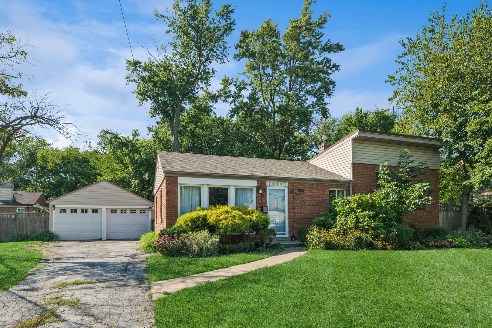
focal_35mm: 19
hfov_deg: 86.9
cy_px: 164
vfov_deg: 64.6
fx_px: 260
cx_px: 246
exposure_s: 1/160
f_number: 10
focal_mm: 13
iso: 250
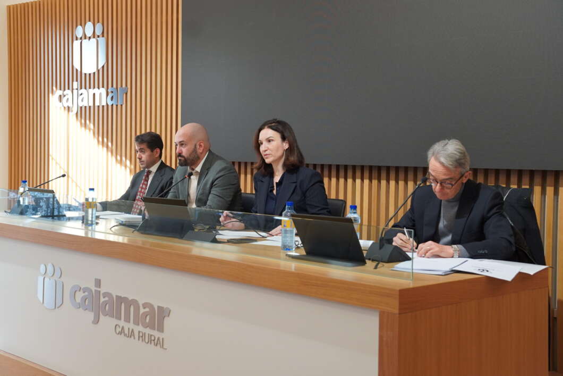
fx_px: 766
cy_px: 188
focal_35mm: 49
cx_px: 282
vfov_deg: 27.5
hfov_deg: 40.3
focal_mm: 33
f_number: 4
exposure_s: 1/160
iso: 1250
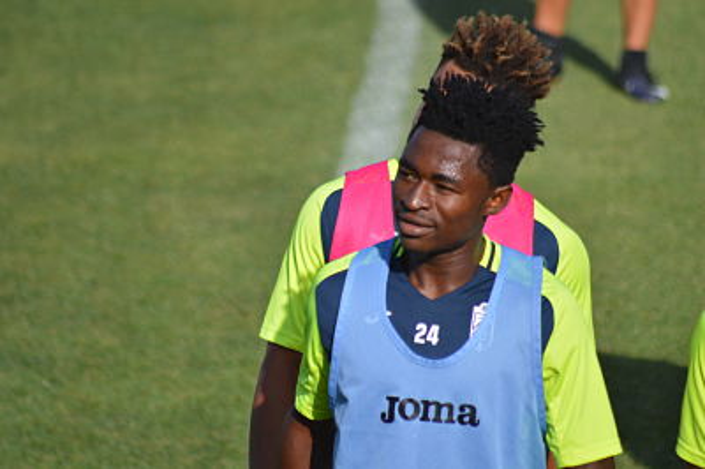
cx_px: 352
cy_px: 234
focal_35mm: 450
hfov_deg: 4.6
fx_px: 8805
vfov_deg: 3.0
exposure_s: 1/2000
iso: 360
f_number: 5.6
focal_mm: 300
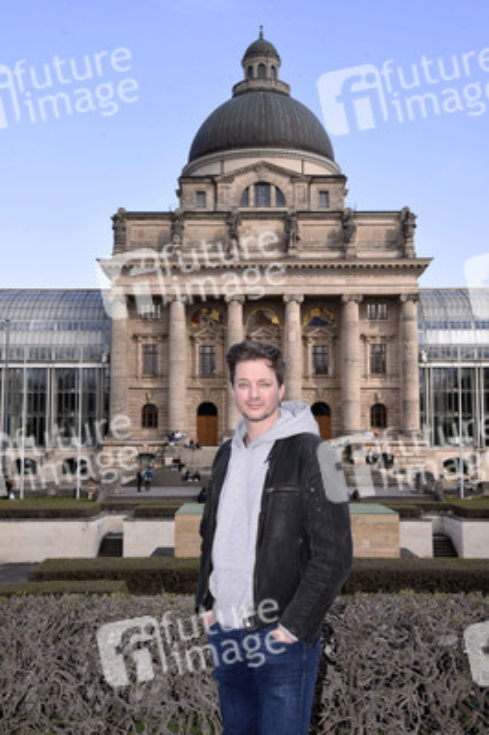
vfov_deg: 50.7
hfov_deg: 35.0
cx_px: 244
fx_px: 776
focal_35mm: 38
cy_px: 368
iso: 500
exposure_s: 1/160
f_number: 11
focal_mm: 38
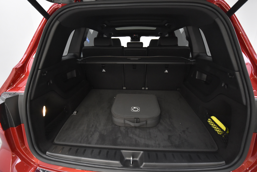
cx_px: 128
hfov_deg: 90.0
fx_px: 129
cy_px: 86
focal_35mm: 18
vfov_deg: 67.5
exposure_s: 1/60
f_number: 4.5
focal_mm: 12
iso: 4000
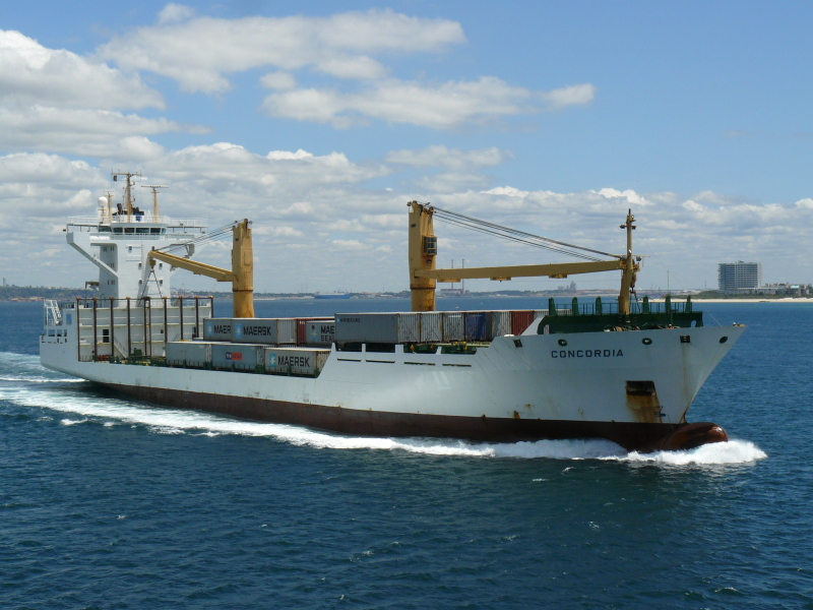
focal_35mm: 61
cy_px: 305
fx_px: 1433
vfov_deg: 24.0
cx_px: 406
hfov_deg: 31.7
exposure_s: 1/500
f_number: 7.1
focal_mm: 10.2
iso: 100
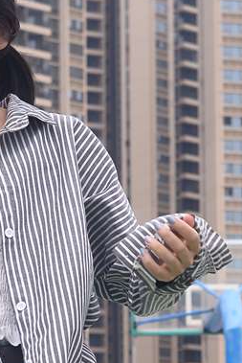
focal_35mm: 180
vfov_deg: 11.3
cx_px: 46
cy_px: 369
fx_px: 1813
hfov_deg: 7.6
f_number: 5.6
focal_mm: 35
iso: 100
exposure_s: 1/500
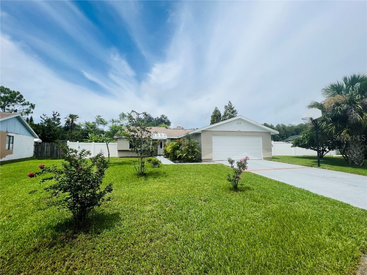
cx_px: 184
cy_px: 138
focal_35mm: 13
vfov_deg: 89.9
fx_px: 138
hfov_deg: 106.2
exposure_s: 1/3774
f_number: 1.8
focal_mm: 1.57
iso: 32
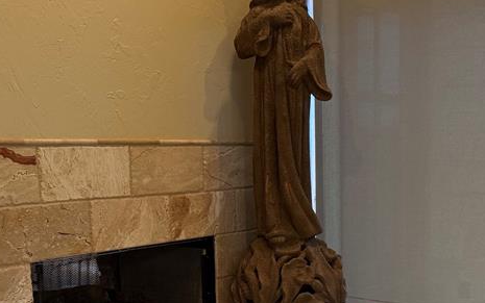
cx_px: 408
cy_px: 283
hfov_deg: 34.8
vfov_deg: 22.5
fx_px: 740
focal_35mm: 56
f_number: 1.78
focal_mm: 6.76
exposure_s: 1/120
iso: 320
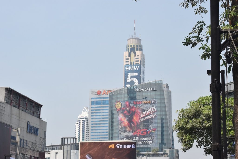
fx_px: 545
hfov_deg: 24.6
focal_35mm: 82
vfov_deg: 16.6
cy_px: 80
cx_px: 119
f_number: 16
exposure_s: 1/1000
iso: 1000
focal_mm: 55
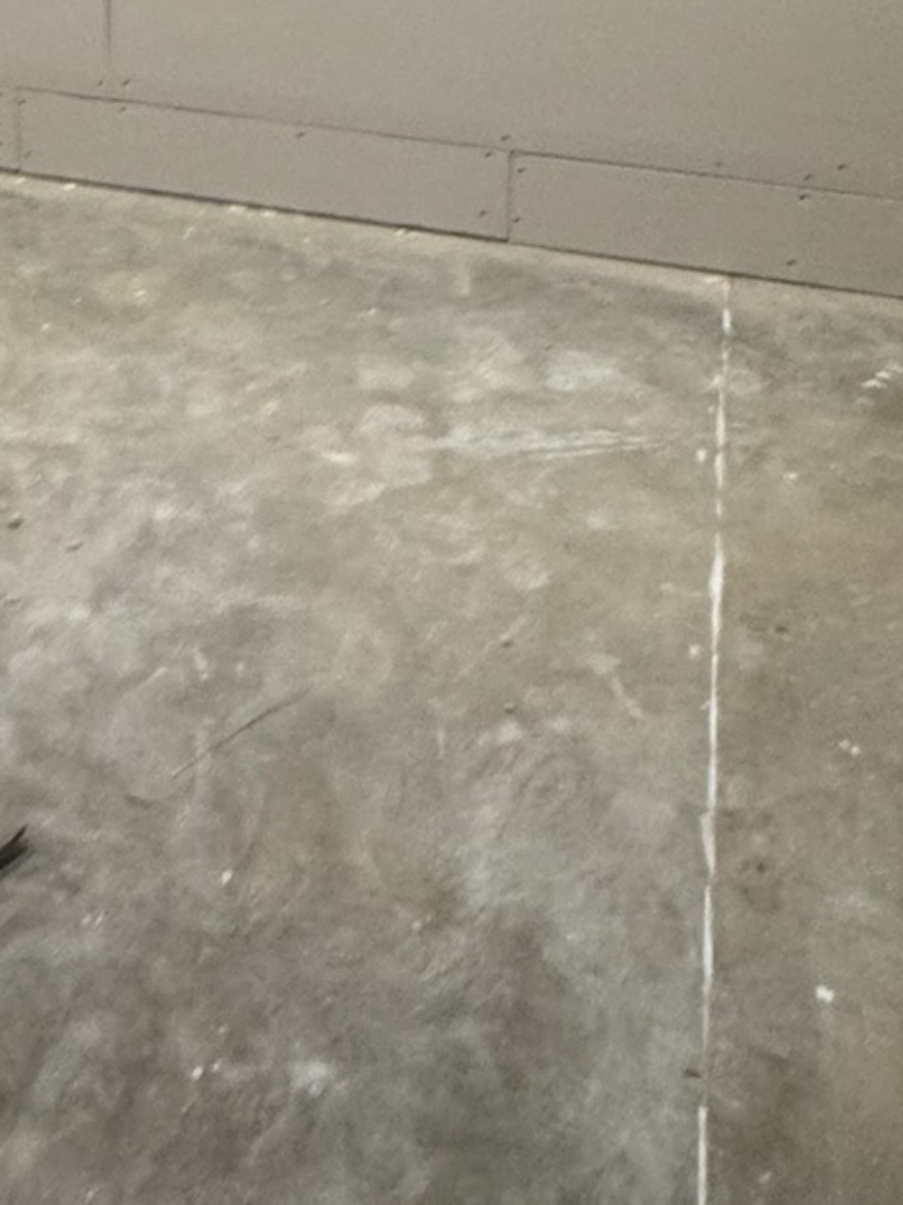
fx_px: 1601
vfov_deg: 33.8
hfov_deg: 31.1
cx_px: 253
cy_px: -224
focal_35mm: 46
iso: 250
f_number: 2.2
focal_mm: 2.22
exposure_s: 1/60
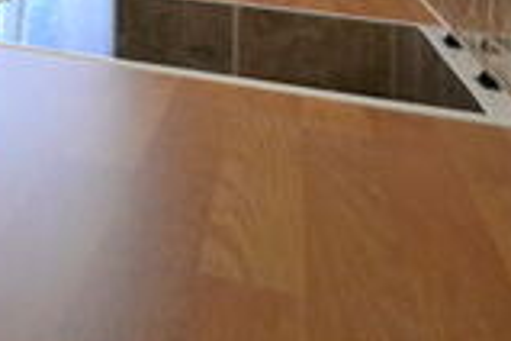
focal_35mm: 66
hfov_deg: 23.0
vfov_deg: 17.5
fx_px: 937
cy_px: -233
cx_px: -309
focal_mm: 10
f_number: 5.6
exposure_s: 1/60
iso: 800
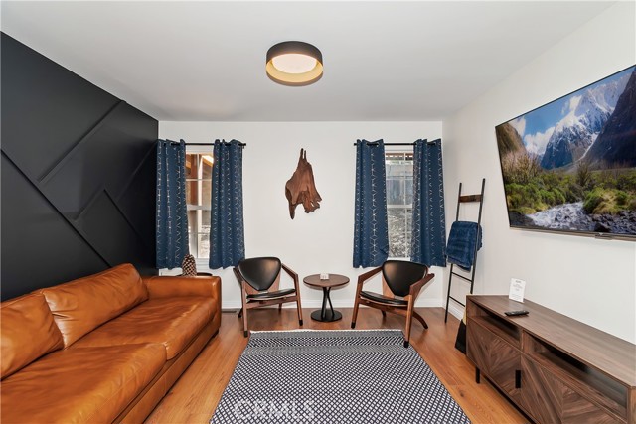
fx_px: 265
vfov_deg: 77.4
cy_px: 212
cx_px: 318
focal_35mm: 15
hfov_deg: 100.4
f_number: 8
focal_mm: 10
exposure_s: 1/30
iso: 400
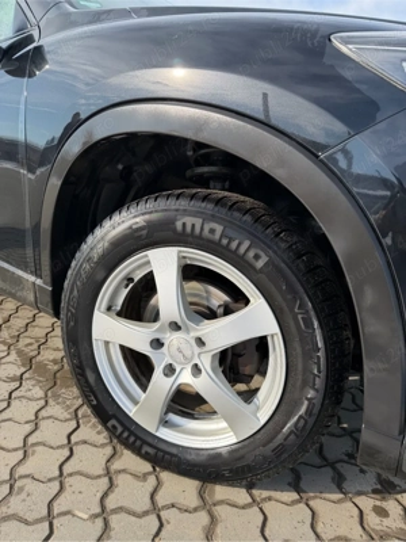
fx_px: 375
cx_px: 203
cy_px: 271
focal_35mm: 24
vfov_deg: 71.6
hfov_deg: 56.8
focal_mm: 6.76
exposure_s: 1/2110
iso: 100
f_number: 1.78
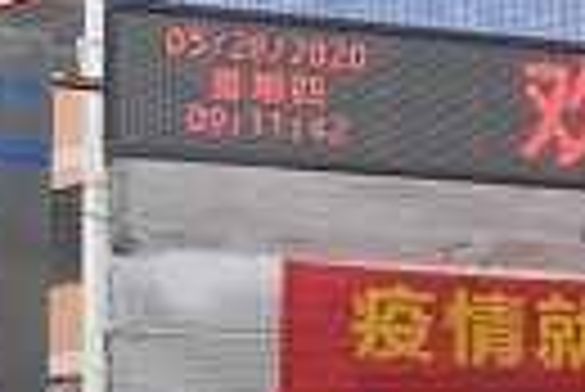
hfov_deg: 12.9
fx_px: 2245
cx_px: 1174
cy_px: 640
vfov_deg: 9.6
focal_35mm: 138
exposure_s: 1/125
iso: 200
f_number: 5.6
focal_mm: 20
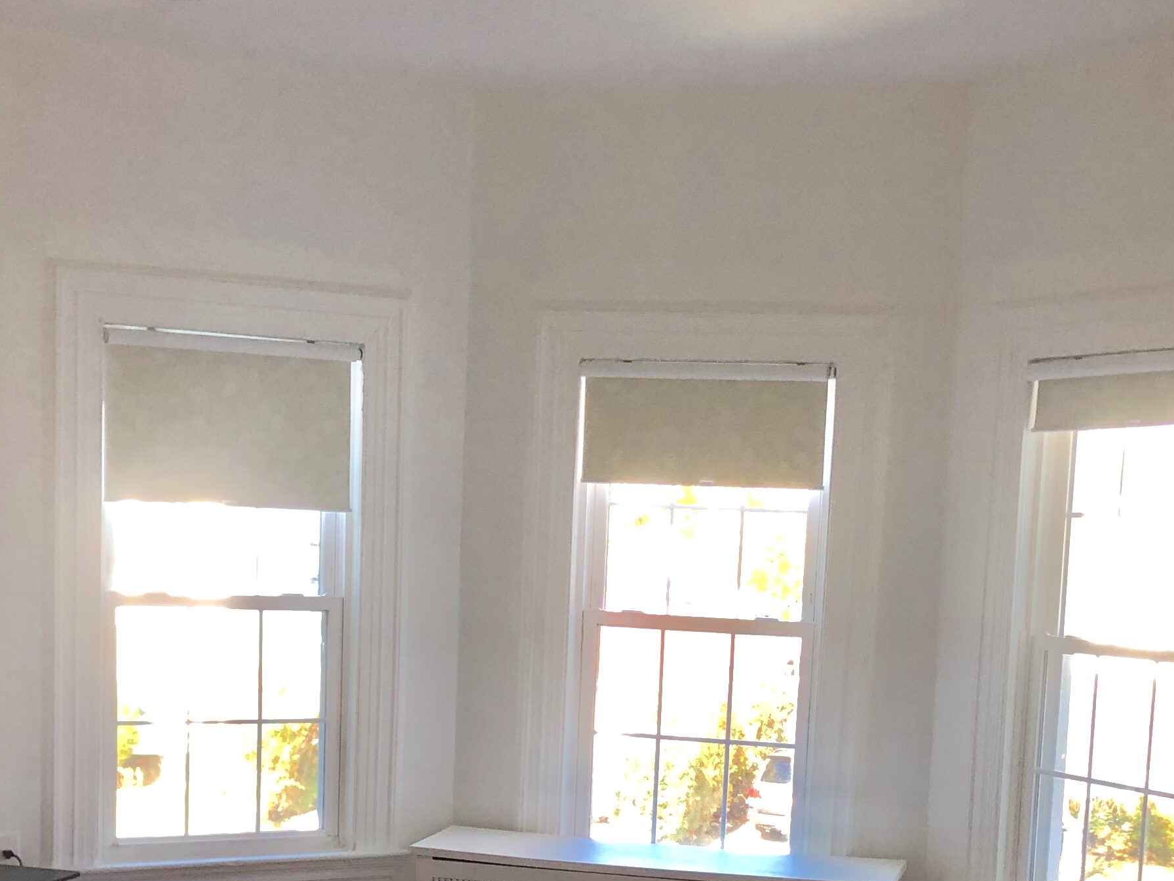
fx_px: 2137
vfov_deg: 22.6
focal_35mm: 63
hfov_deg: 30.7
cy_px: 812
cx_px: 656
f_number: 1.8
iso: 25
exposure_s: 1/30
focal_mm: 3.99
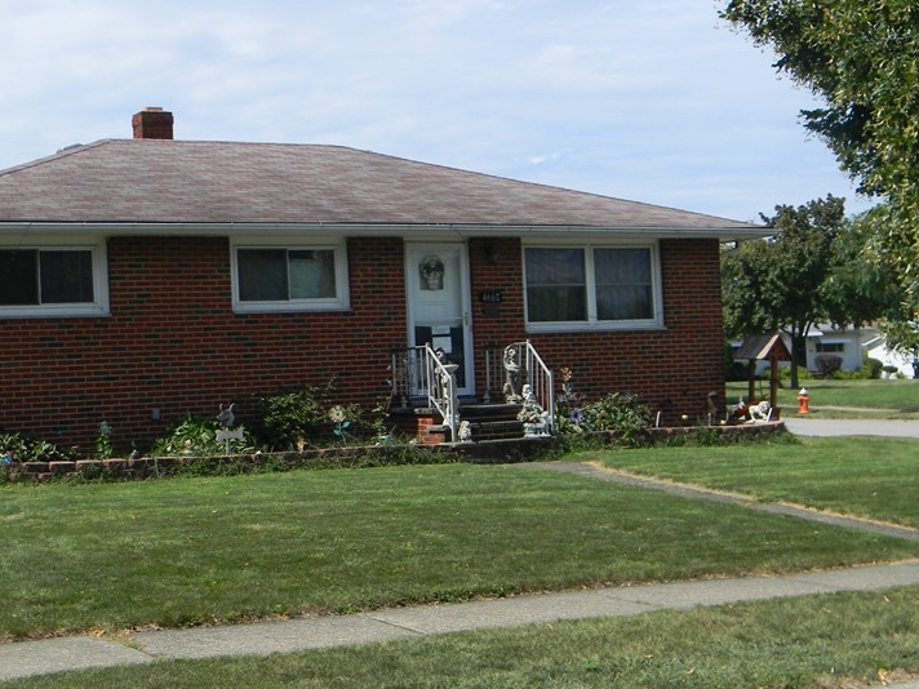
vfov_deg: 24.8
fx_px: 1566
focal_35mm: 59
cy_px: 361
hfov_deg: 32.7
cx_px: 419
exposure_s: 1/212
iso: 80
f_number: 7.6
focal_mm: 7.3
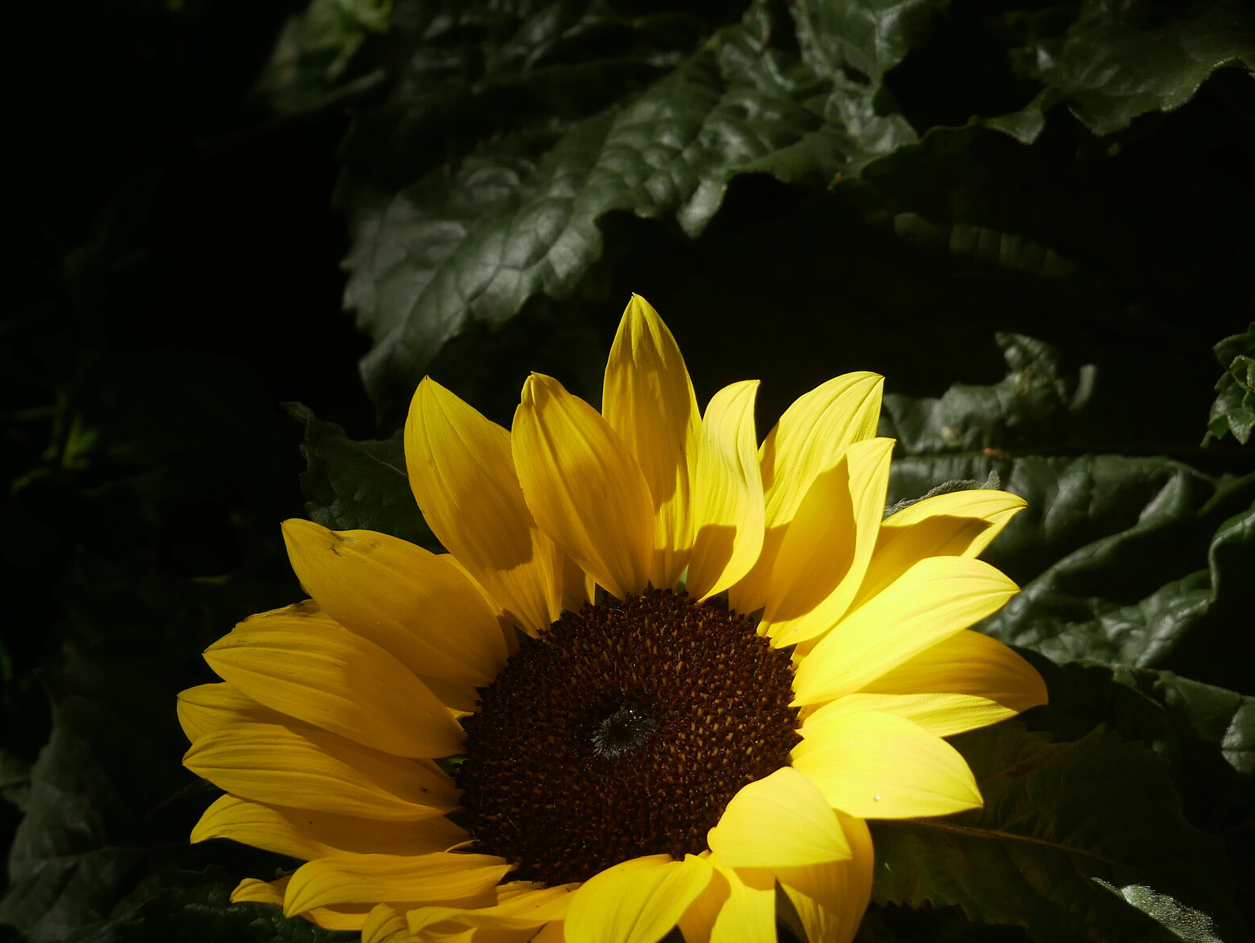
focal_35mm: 184
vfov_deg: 8.1
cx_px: 579
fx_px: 6673
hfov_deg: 10.7
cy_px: 639
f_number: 5.6
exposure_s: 1/160
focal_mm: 60
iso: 200
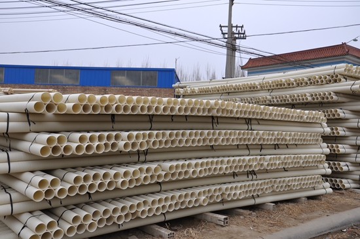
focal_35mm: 36
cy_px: 120
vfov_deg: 36.8
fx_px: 359
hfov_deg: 53.2
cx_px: 180
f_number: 7.1
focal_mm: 24
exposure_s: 1/200
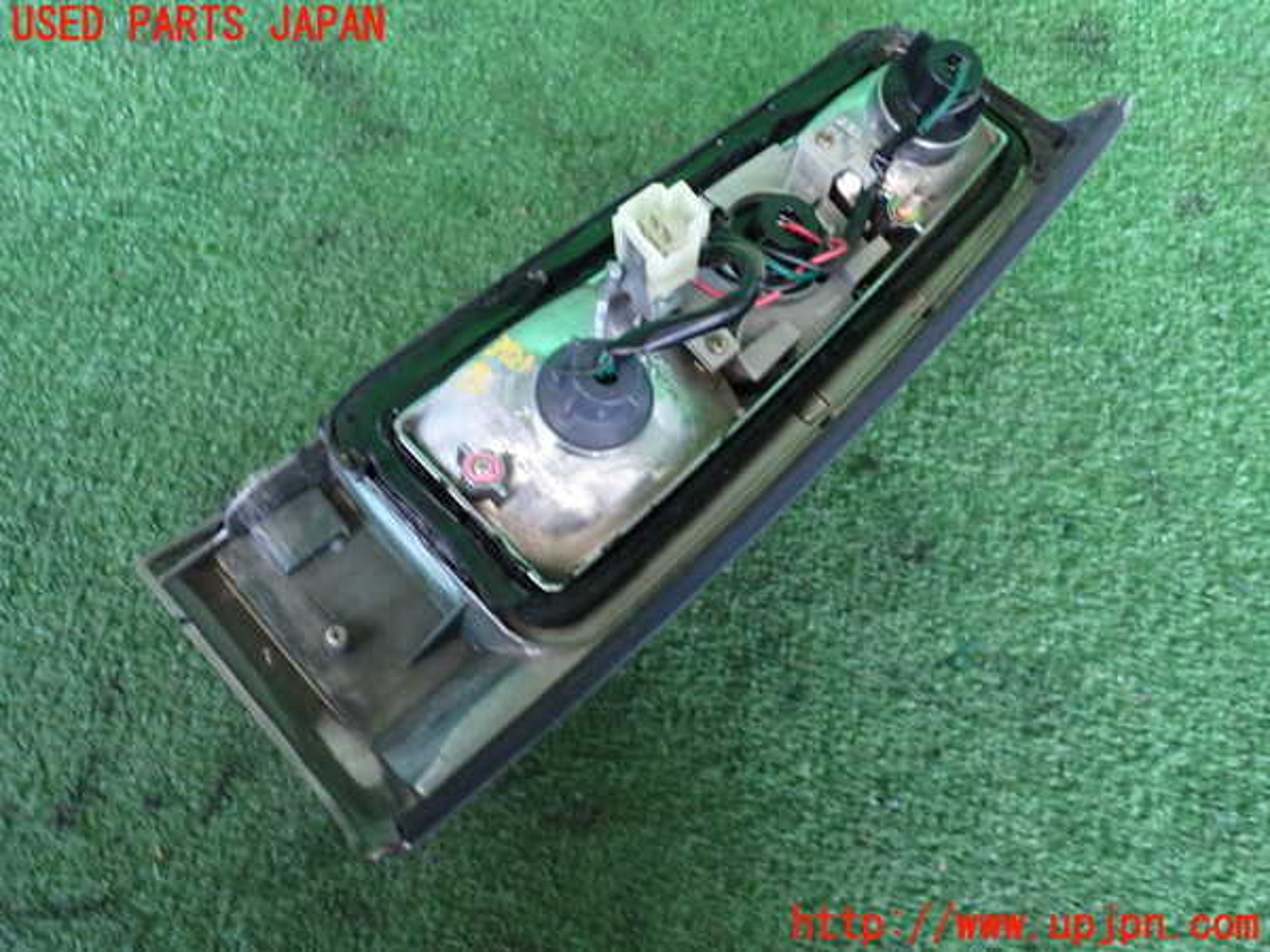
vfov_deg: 46.8
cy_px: 476
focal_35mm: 30
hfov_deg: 60.0
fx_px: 1101
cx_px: 635
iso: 500
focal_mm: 5.4
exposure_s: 1/30
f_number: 2.3
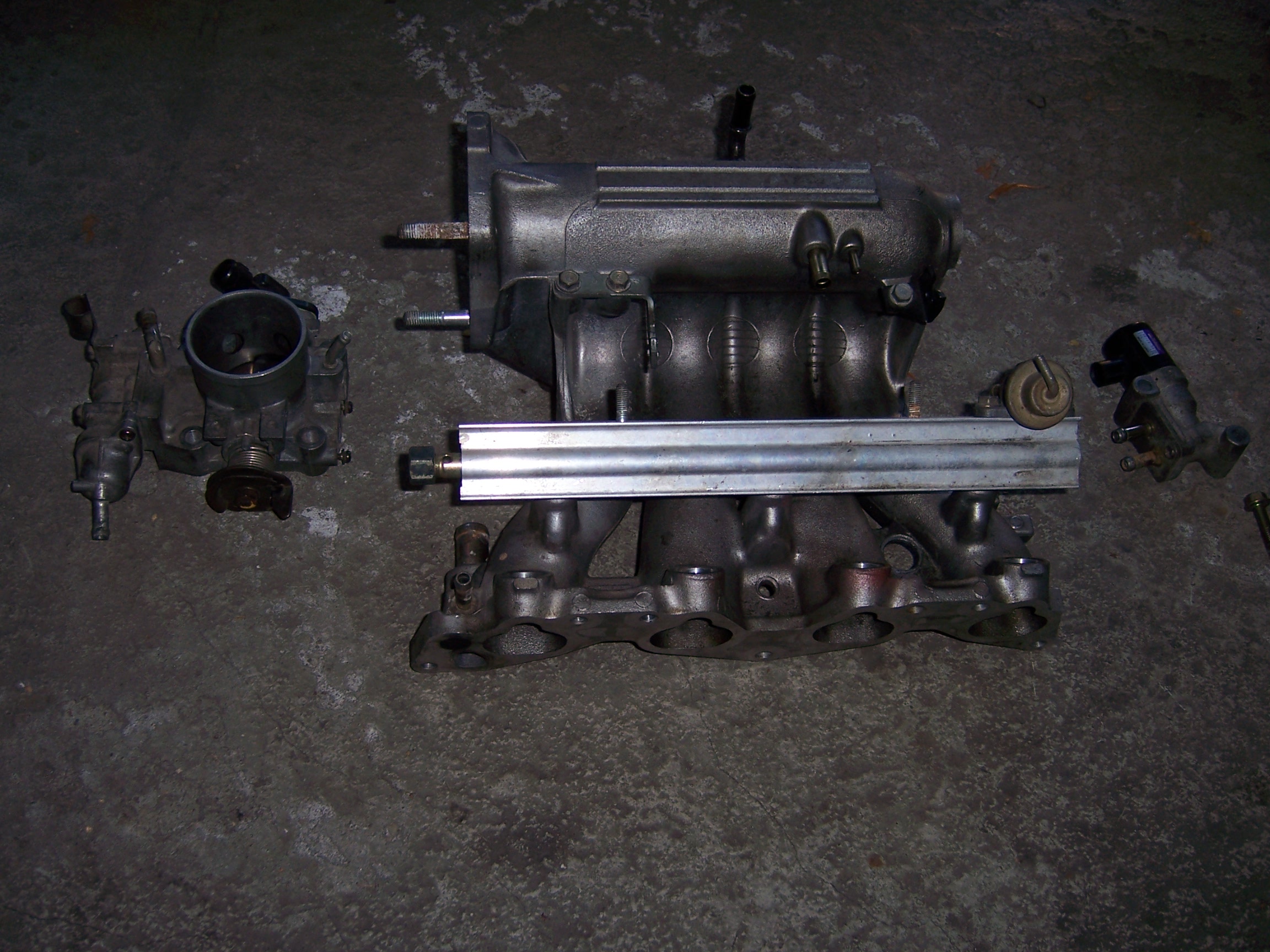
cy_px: 476
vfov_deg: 39.7
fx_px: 1321
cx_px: 635
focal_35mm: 36
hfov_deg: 51.4
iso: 80
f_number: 2.8
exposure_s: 1/60
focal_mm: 6.2
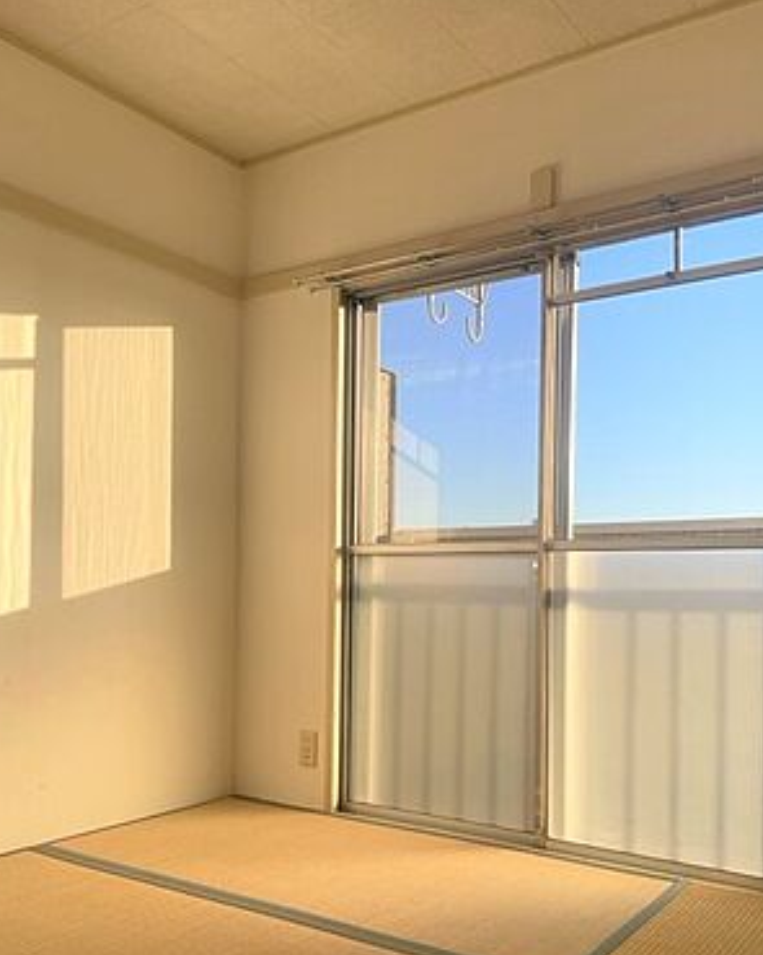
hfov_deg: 44.5
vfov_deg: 53.9
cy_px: 567
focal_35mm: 33
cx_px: 383
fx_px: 932
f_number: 1.6
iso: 32
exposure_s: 1/1304
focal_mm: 4.2
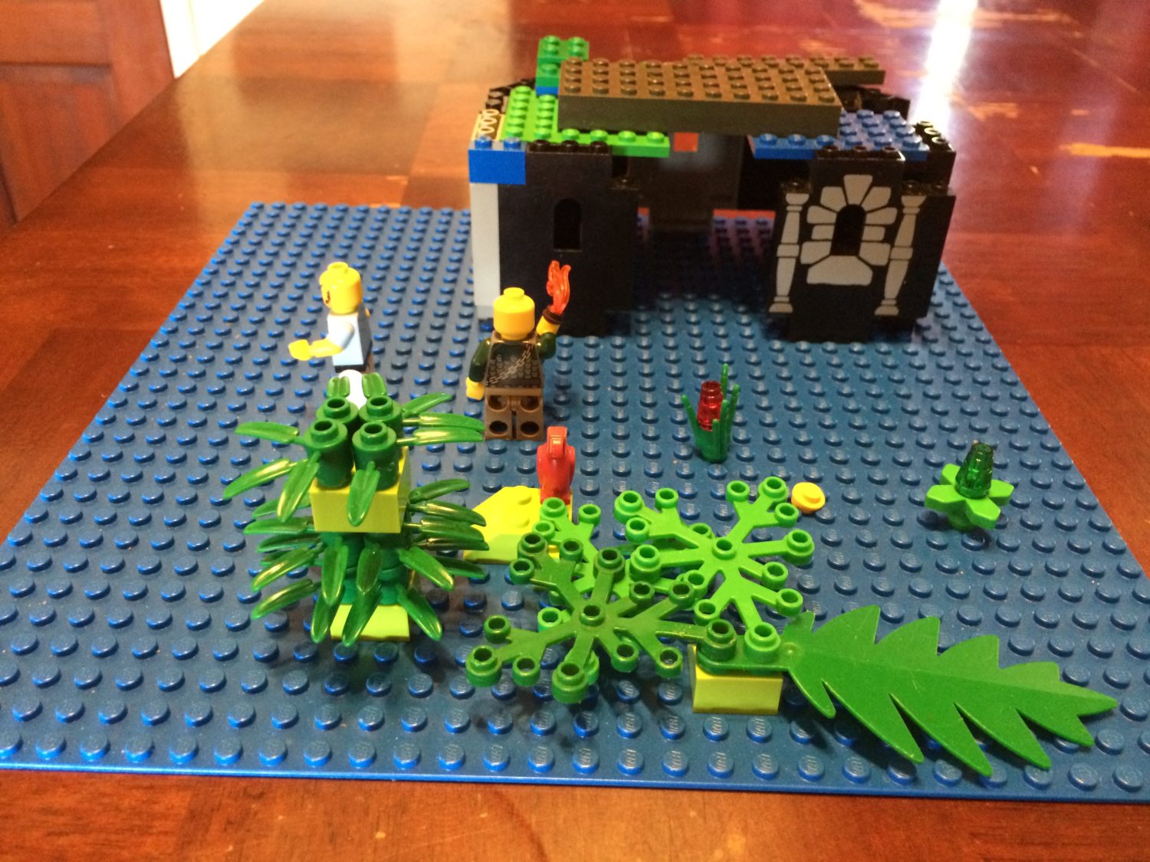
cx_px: 575
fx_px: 963
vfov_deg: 48.2
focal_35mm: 29
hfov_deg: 61.7
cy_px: 431
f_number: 2.2
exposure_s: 1/15
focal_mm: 4.15
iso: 400
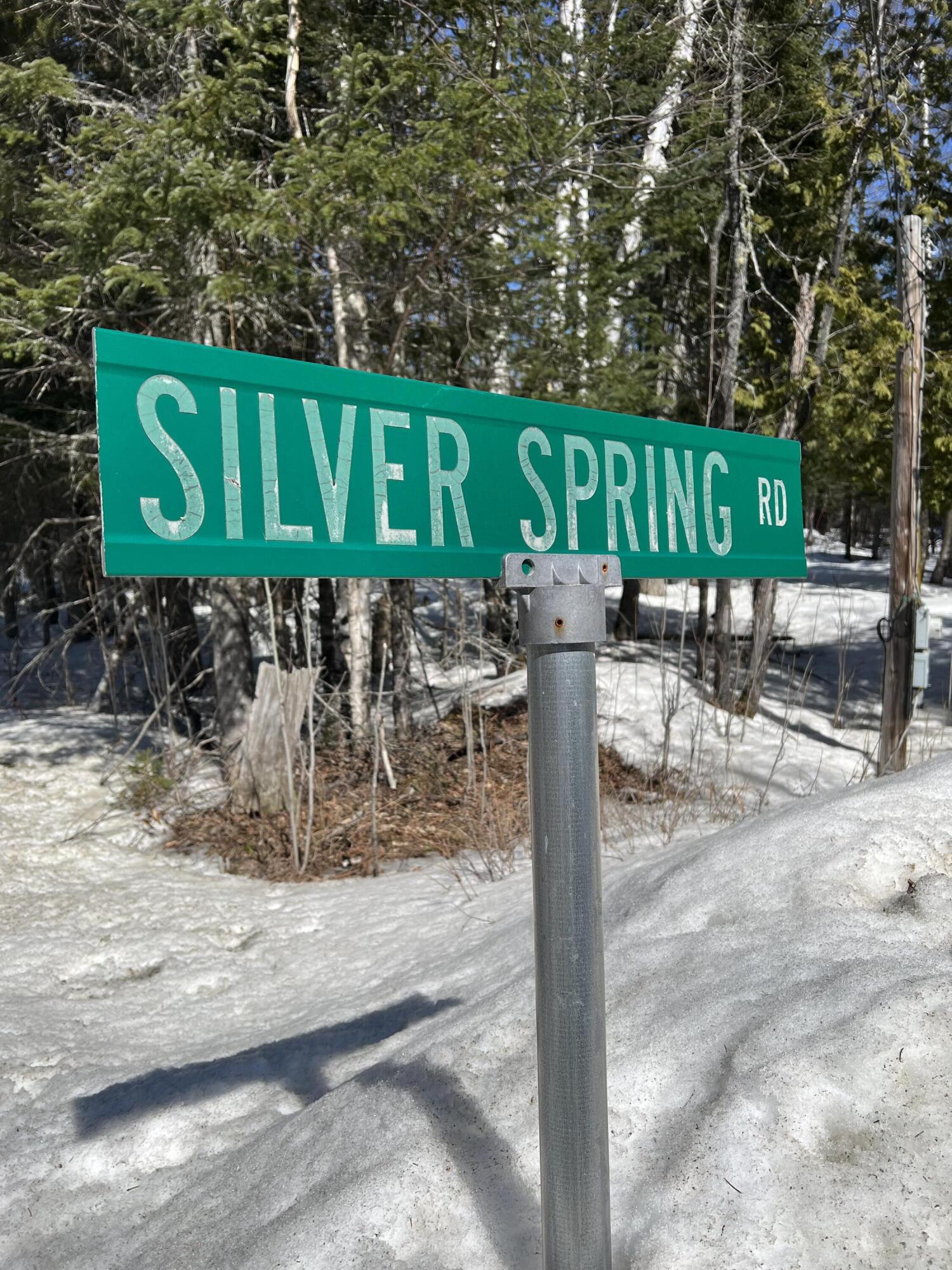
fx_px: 953
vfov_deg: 67.3
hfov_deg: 53.1
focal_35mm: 26
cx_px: 476
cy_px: 635
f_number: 1.5
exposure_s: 1/6579
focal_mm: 5.7
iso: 50
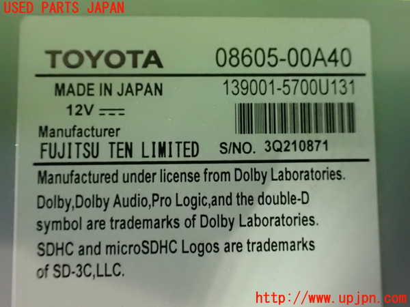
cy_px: 154
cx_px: 205
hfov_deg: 60.0
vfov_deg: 46.8
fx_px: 355
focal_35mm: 30
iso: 1600
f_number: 2.3
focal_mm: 5.4
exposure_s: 1/15
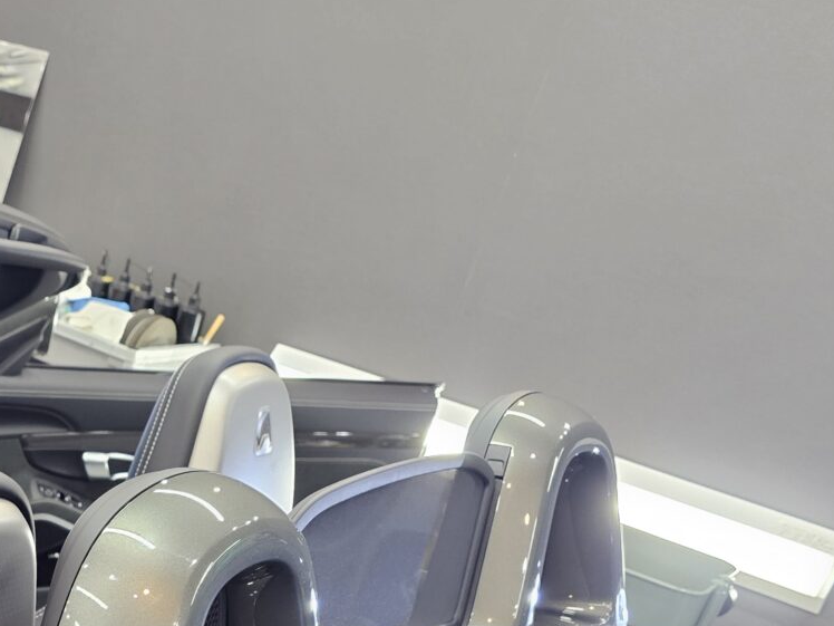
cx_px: -96
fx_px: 1421
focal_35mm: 59
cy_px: 760
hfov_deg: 29.3
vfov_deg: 22.7
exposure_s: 1/100
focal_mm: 6.3
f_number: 1.7
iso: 320
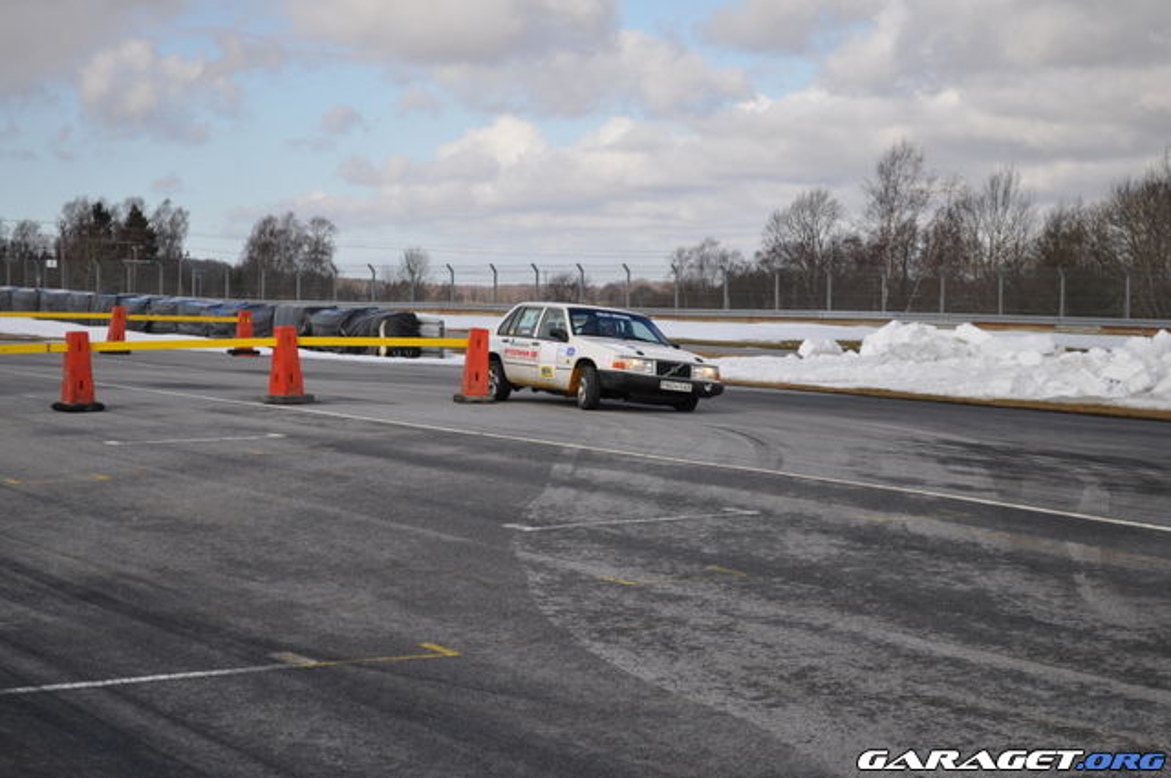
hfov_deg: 24.6
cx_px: 586
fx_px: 2680
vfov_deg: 16.5
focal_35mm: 82
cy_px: 389
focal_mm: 55
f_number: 5.6
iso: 400
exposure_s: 1/1600
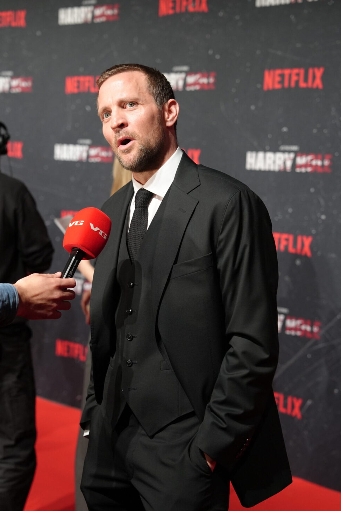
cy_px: 253
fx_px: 1008
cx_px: 171
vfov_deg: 28.5
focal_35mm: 71
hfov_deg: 19.2
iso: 2000
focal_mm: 70
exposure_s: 1/80
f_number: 4
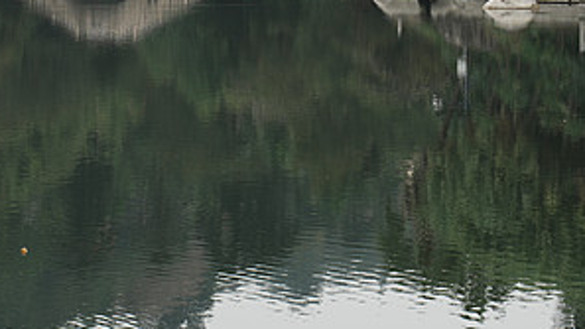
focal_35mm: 161
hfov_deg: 13.4
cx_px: 335
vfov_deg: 7.4
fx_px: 2497
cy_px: -111
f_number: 5.6
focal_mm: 57
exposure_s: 1/200
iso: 100
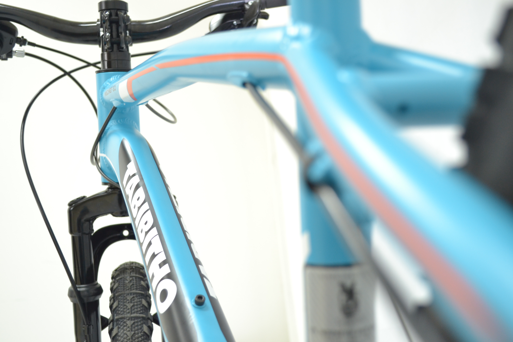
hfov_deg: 43.6
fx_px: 641
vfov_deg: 29.9
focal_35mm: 45
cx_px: 256
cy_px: 171
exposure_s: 1/20
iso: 800
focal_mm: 30
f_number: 4.5
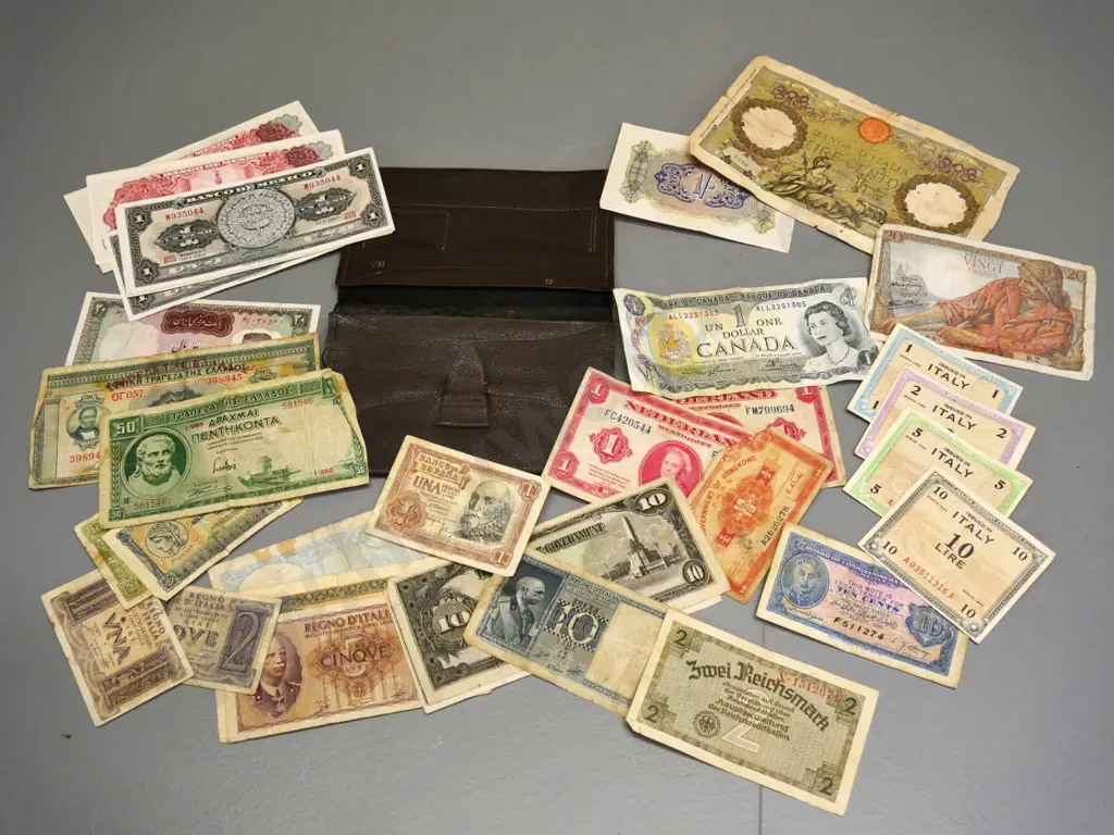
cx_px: 557
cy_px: 418
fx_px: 1287
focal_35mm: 40
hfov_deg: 46.8
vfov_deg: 36.0
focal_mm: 20
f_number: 5.6
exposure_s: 1/200
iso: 1600
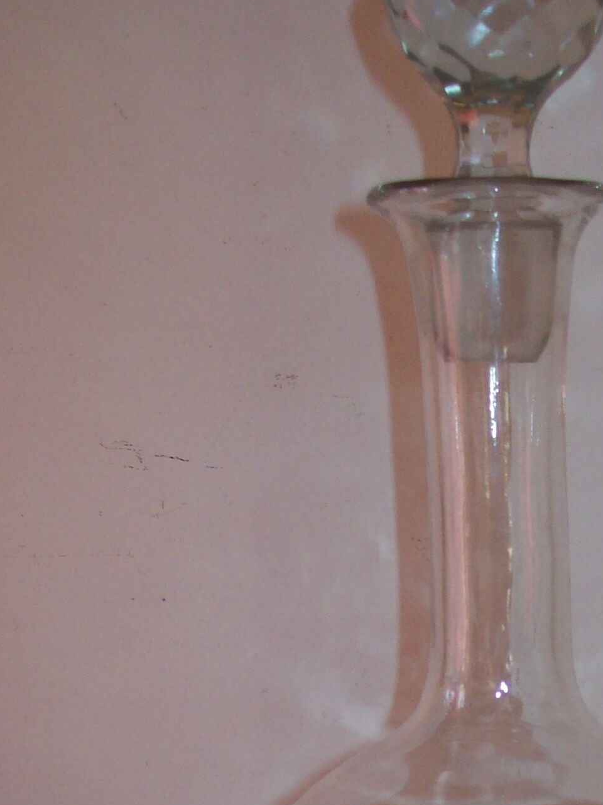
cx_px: 508
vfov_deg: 23.6
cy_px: 754
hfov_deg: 18.2
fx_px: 1860
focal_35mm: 80
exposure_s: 1/64
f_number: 2.7
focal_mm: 6
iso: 80
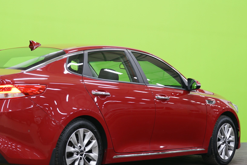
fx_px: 583
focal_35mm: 85
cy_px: 79
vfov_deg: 16.1
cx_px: 73
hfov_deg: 23.7
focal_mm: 50
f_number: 4.5
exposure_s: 1/6
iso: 400
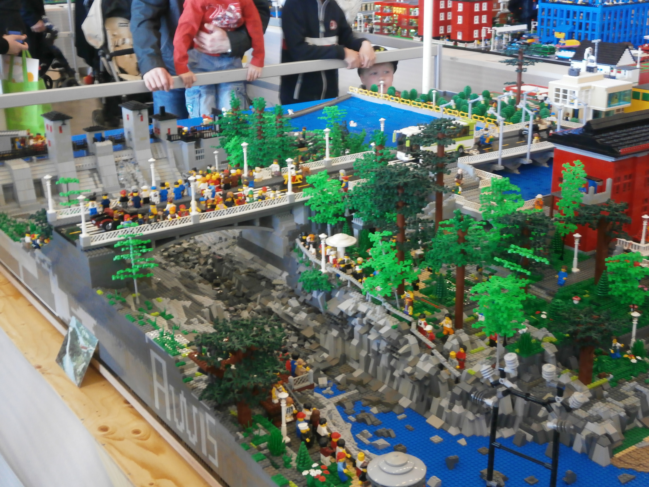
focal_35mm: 47
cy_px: 244
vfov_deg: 30.9
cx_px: 324
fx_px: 881
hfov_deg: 40.4
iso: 200
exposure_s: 1/10
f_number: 3.4
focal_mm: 8.3
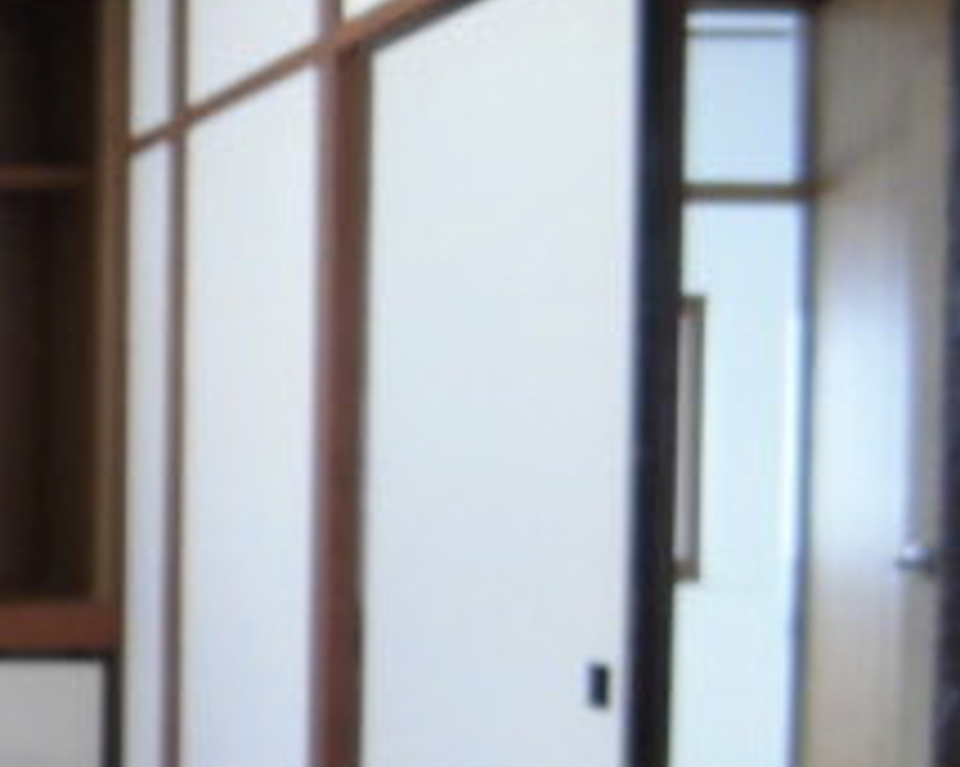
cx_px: -471
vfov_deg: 20.0
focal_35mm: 76
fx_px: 2158
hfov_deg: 21.2
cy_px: 547
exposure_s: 1/60
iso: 100
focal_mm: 4.7
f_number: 2.8
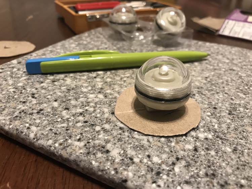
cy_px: 94
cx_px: 126
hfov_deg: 63.4
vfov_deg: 49.8
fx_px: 204
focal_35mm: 28
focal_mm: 3.99
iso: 50
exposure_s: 1/15
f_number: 1.8
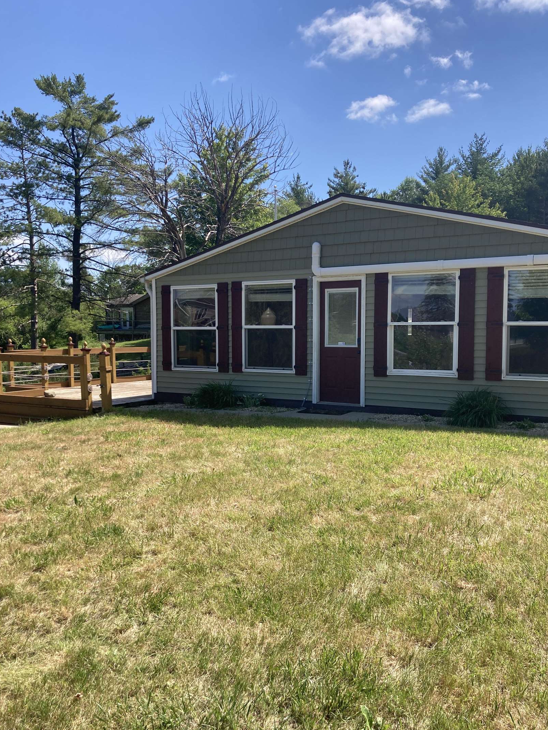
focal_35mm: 30
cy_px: 375
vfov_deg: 59.9
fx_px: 633
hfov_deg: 46.8
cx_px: 289
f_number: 1.8
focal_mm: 3.99
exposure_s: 1/1567
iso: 20
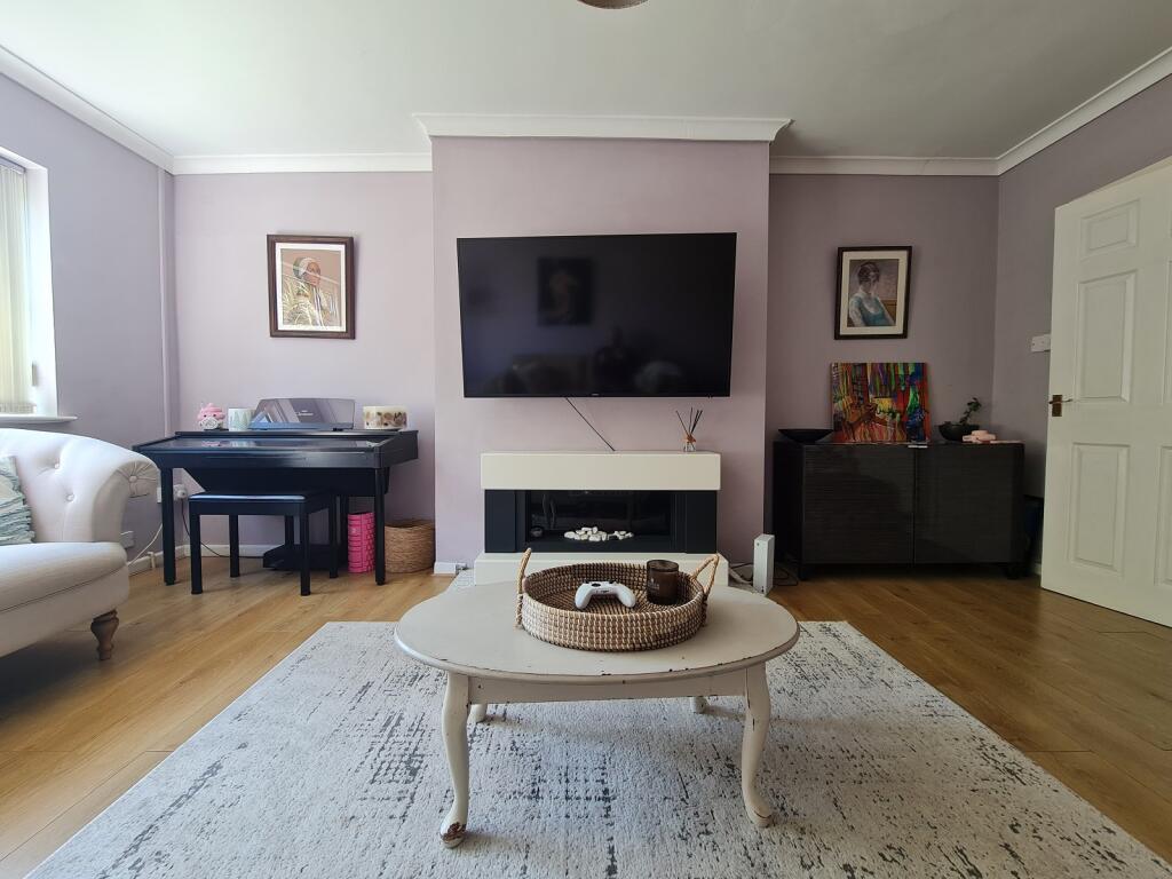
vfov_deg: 89.9
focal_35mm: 13
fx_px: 440
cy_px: 440
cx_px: 586
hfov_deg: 106.2
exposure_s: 1/50
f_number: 2.2
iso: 64
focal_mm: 2.2
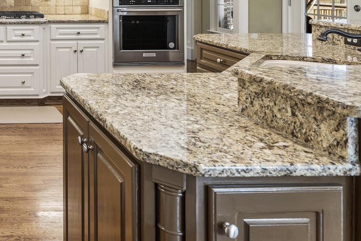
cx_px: -43
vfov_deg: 28.5
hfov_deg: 37.8
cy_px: -29
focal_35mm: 42
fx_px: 425
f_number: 6.3
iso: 400
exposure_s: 1/3
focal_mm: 18.6
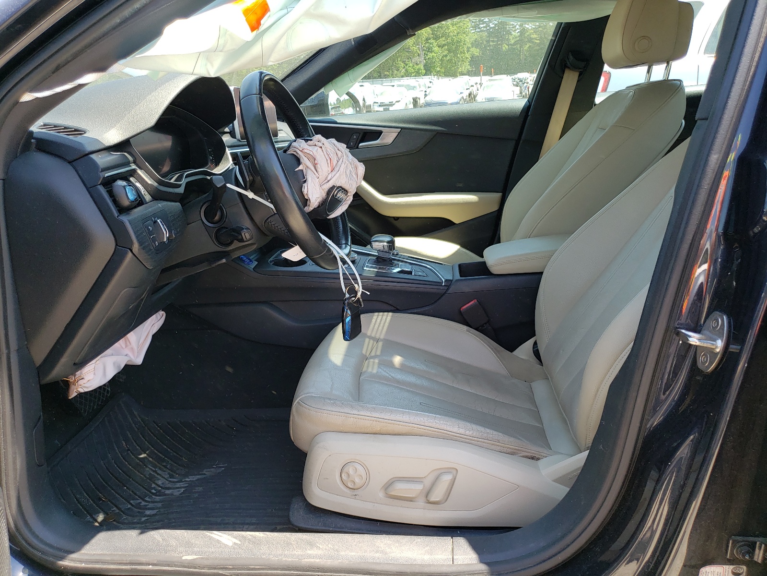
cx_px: 384
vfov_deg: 53.1
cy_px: 288
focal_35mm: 26
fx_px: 576
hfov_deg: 67.3
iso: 50
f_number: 1.5
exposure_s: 1/417
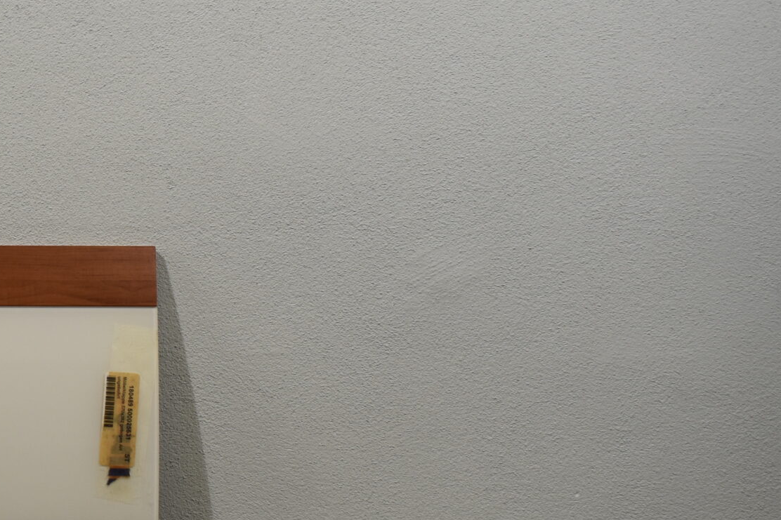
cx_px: -78
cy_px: 351
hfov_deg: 24.8
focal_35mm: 76
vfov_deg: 17.9
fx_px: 1648
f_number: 5.6
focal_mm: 22
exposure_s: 1/125
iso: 280
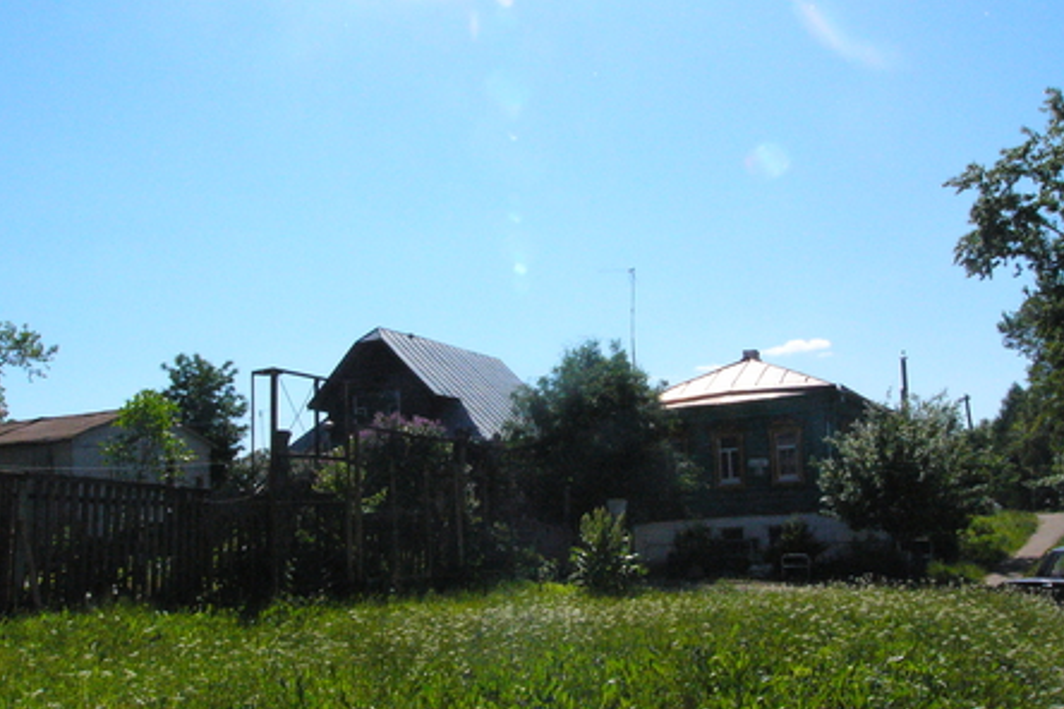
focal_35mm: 38
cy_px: 335
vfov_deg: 35.0
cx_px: 532
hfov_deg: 50.7
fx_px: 1123
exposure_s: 1/2000
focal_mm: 6
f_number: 8
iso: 400
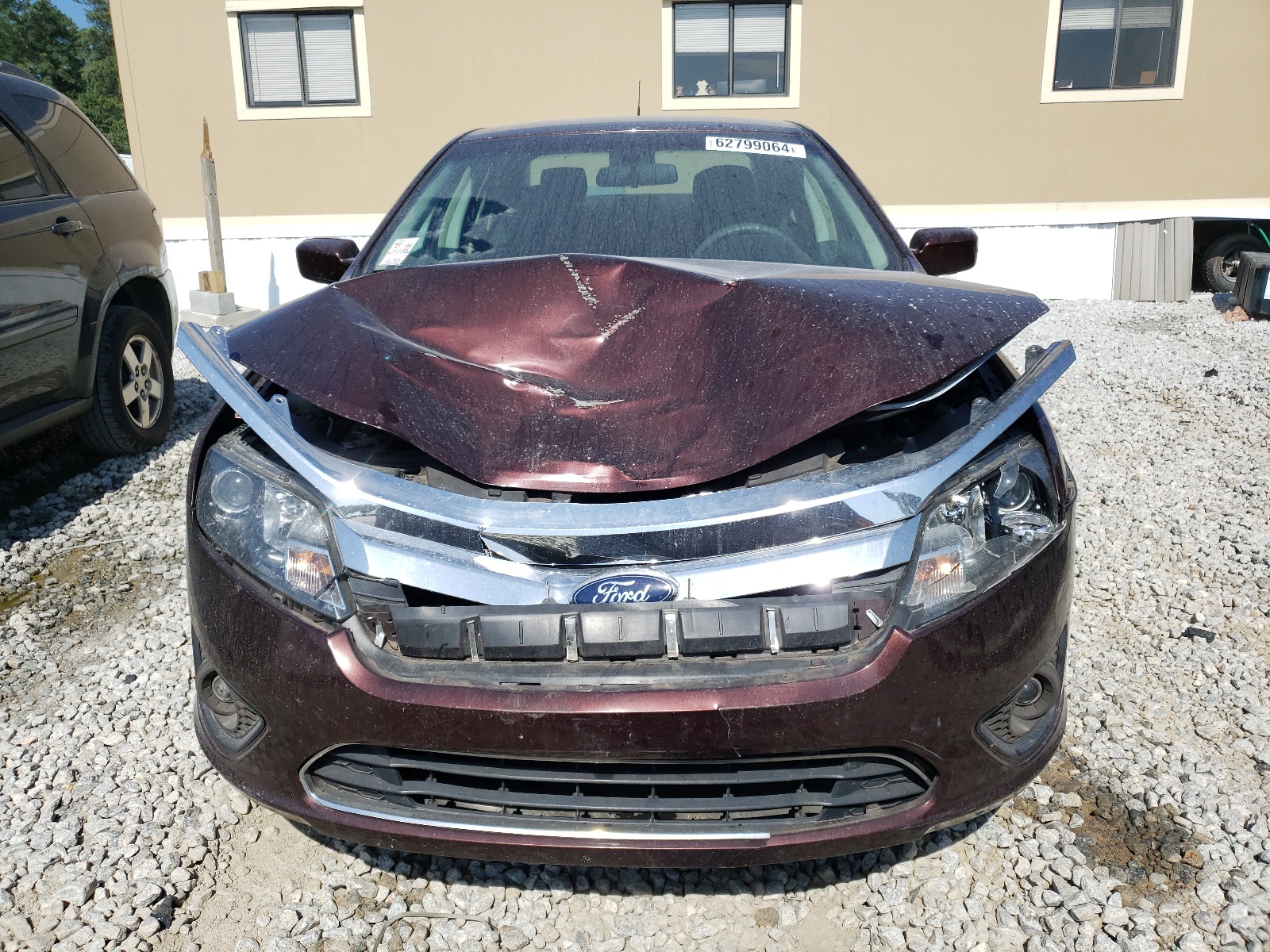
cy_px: 476
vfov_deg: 53.1
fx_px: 954
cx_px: 635
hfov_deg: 67.3
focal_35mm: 26
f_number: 1.5
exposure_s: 1/3333
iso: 50
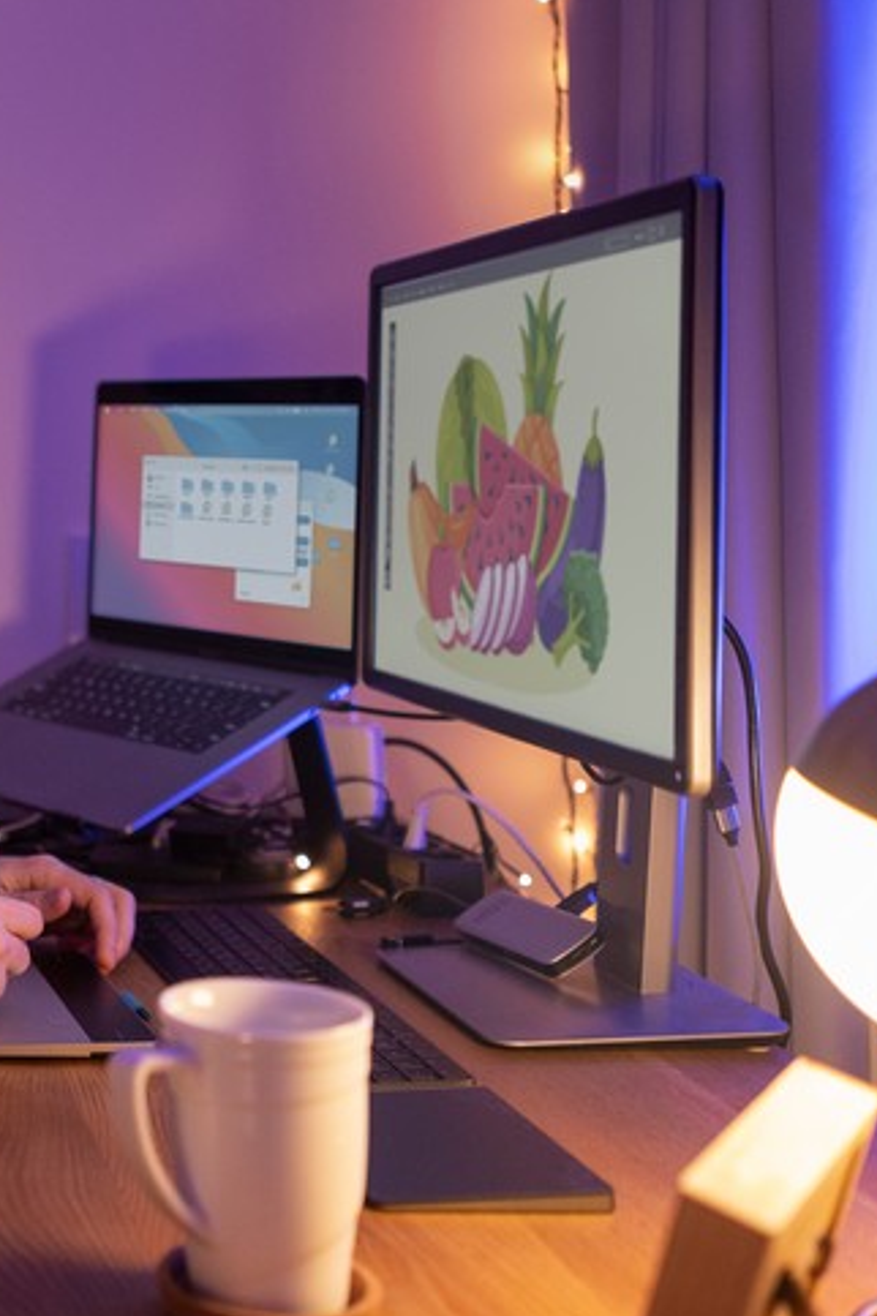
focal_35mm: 58
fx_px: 2119
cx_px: -41
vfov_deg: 34.5
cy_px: 665
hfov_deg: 22.3
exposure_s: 1/320
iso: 2000
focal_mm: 35
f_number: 2
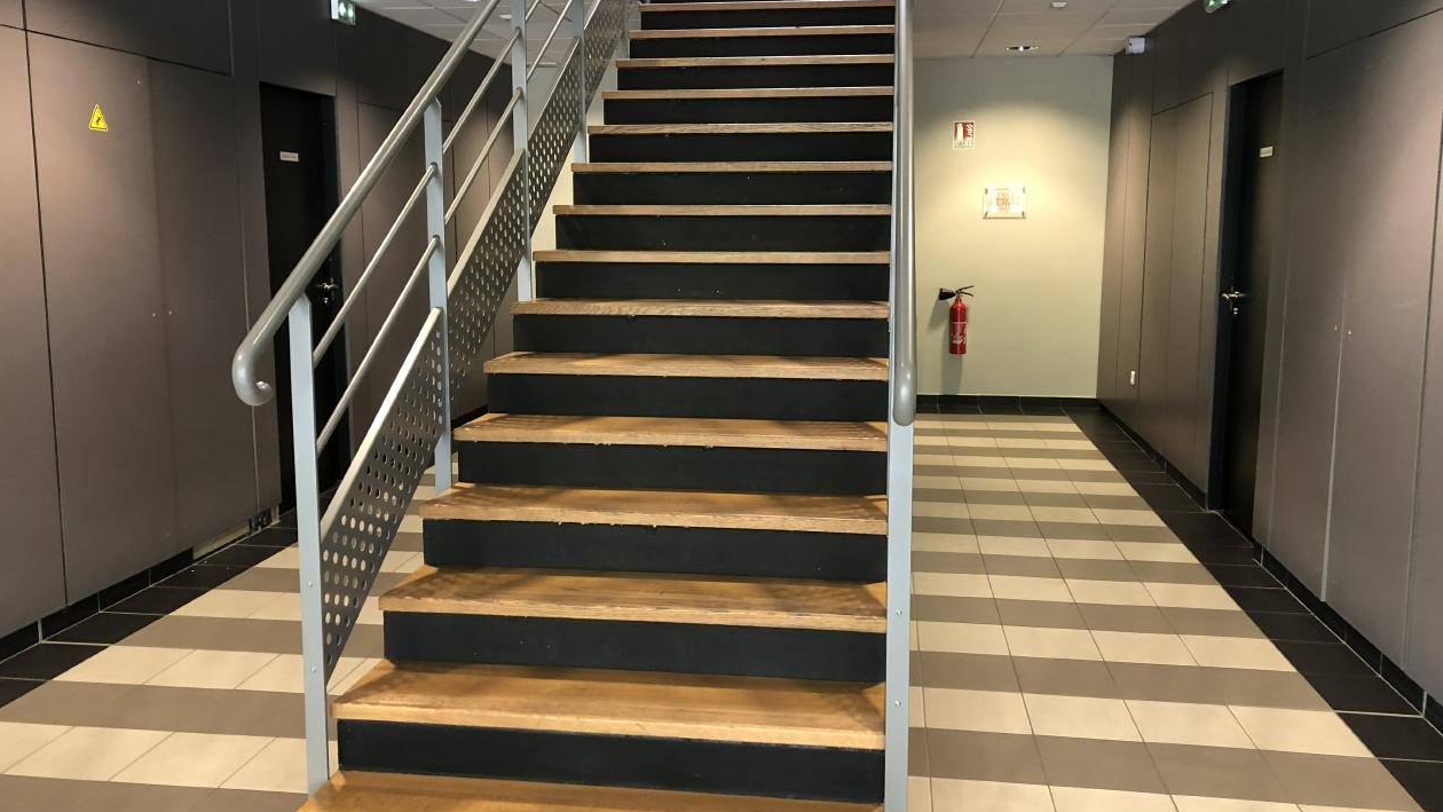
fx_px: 1186
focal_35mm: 31
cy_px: 387
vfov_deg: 37.8
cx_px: 730
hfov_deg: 62.6
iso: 80
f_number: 1.8
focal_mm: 3.99
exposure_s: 1/17
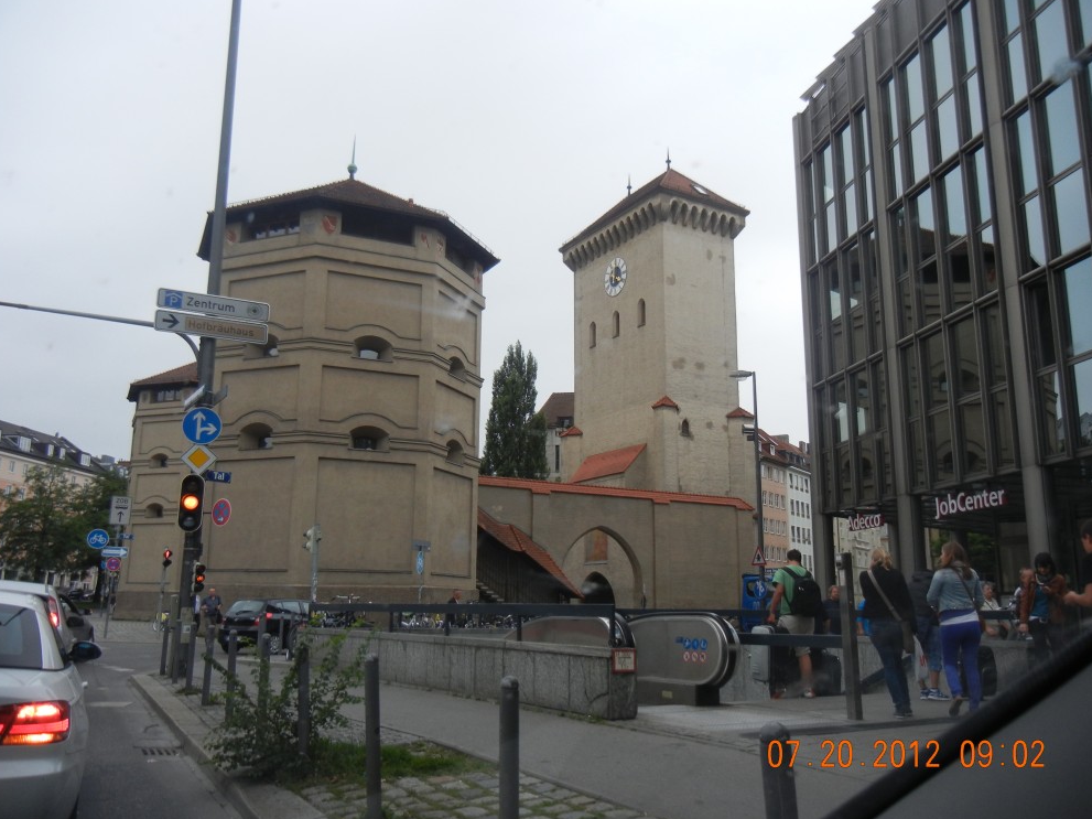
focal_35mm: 31
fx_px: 978
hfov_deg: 58.4
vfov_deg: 45.4
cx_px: 550
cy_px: 419
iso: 160
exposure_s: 1/150
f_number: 3.5
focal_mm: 5.4
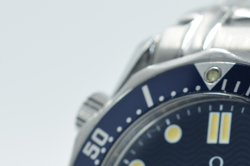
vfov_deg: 7.3
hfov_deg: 11.0
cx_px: 277
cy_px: 238
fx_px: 1282
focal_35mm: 185
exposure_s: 1/50
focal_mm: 40
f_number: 8
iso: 160
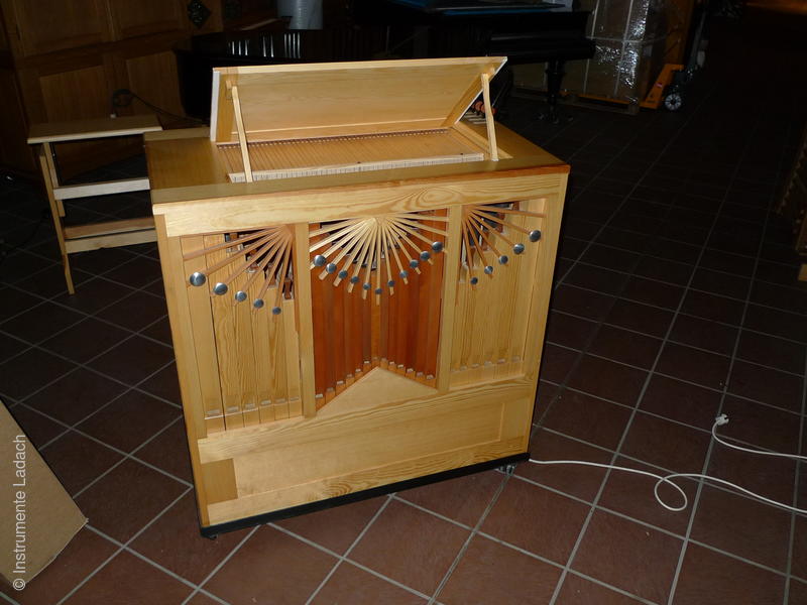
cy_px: 302
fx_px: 699
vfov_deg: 46.8
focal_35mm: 30
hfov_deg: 60.0
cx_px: 404
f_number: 2
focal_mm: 5.1
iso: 160
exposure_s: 1/30
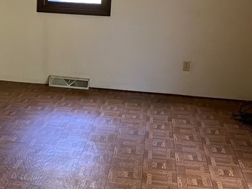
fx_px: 517
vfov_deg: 20.7
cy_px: 67
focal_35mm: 71
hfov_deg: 27.1
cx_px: 72
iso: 160
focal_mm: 4.25
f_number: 1.8
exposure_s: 1/60
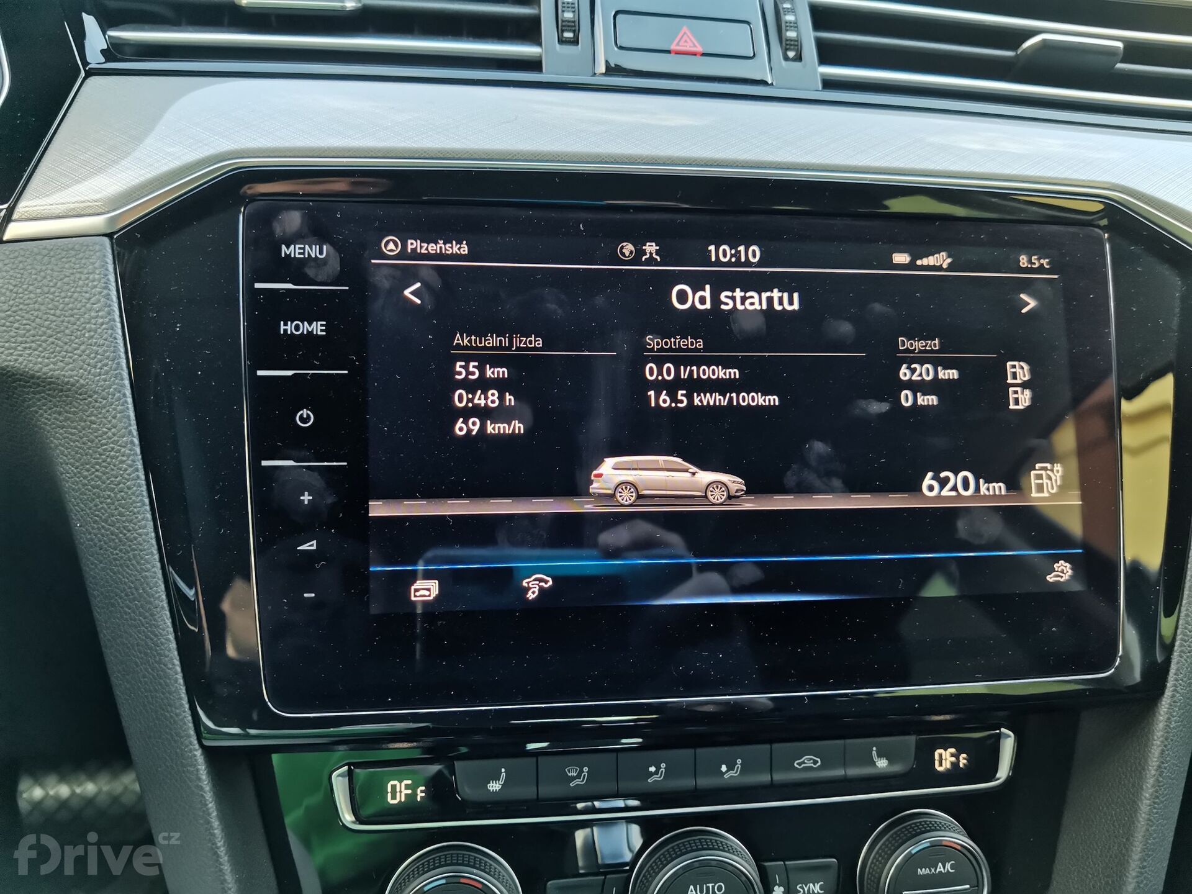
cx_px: 596
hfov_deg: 67.3
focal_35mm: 26
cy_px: 447
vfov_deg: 53.1
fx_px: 895
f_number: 1.4
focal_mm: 4.66
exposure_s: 1/100
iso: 125
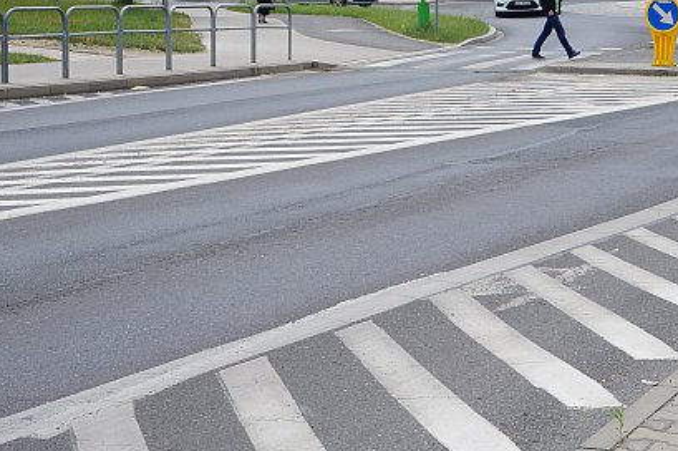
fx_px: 1656
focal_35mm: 88
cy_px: 56
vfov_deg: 15.3
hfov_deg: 23.0
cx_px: 492
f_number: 13
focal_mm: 30
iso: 200
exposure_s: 1/250
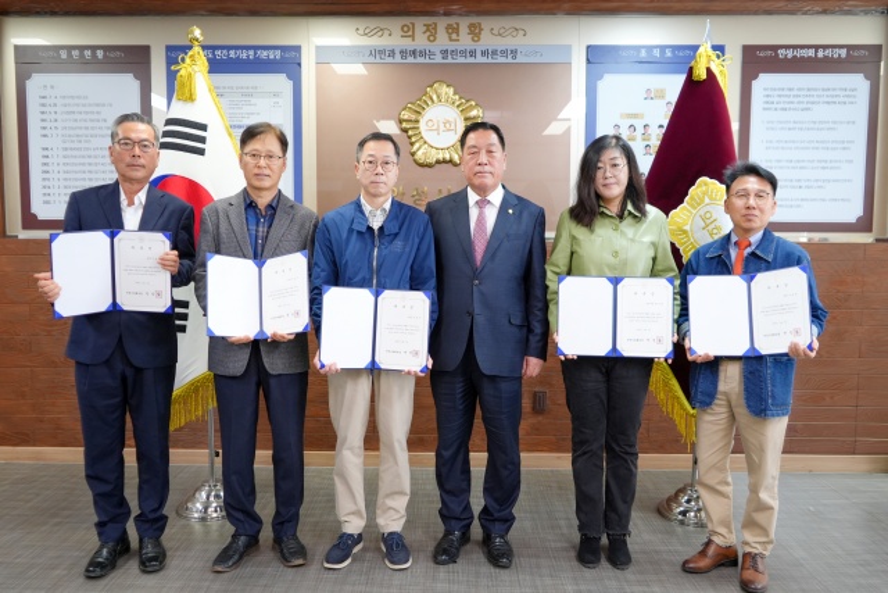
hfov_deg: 69.4
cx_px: 444
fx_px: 641
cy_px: 296
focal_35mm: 26
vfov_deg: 49.6
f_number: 3.5
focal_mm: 26
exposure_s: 1/101
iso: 800
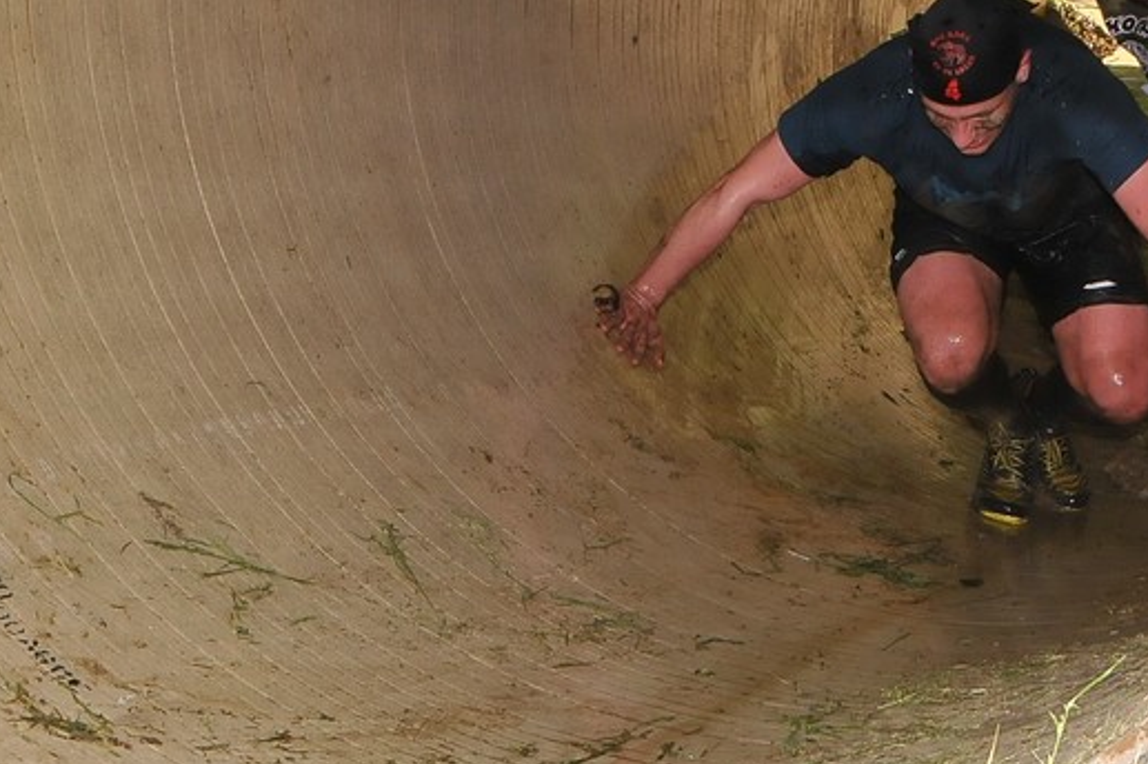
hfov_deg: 22.8
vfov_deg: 15.2
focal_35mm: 89
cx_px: 707
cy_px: 129
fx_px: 2836
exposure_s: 1/250
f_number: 13
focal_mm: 34
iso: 800
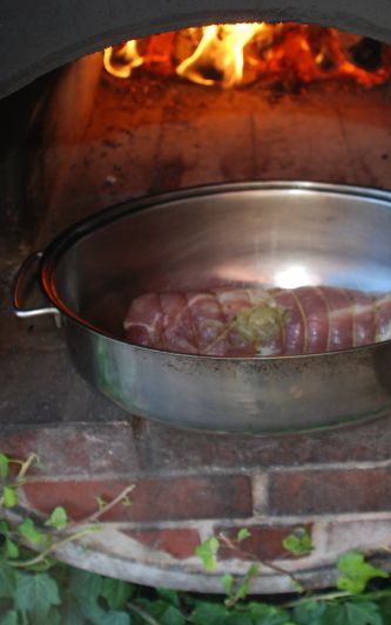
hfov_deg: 27.4
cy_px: 312
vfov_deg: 43.5
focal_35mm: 46
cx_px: 319
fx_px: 784
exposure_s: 1/125
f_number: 4
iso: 400
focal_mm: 20
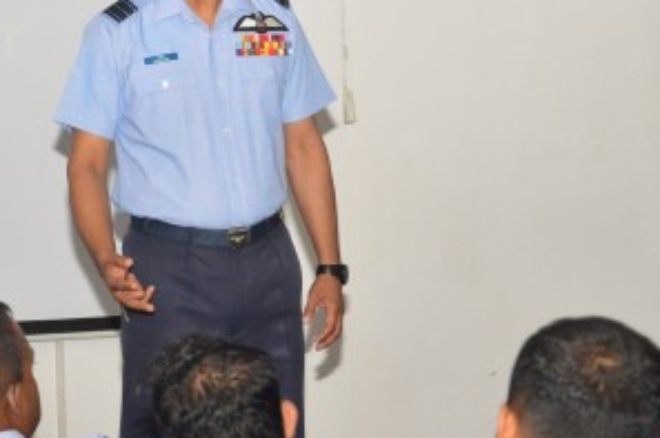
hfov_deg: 12.9
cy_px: 150
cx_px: 211
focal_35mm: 159
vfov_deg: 8.6
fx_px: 2914
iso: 800
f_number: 4.8
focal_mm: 45
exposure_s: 1/125
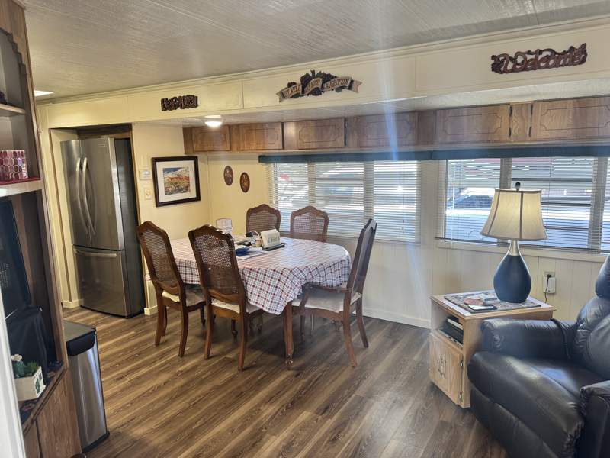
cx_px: 305
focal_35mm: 24
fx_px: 423
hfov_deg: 71.6
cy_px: 229
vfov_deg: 56.8
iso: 125
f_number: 1.78
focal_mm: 6.76
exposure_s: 1/120
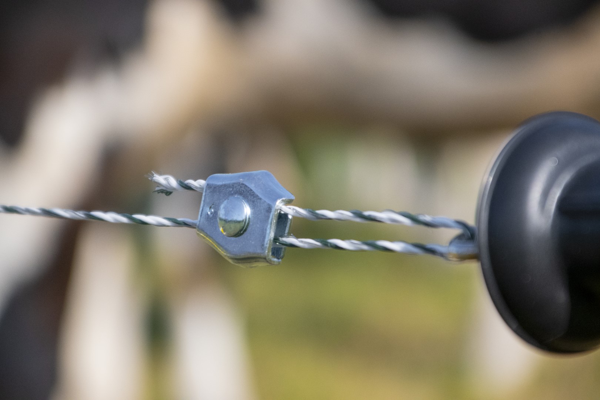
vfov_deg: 4.6
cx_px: 300
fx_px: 5000
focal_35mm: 300
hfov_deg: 6.9
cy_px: 200
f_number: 6.3
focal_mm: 200
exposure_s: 1/8000
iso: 2200
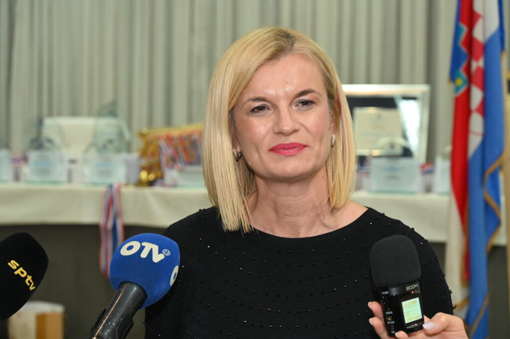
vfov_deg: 14.4
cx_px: 255
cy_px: 170
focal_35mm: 95
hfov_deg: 21.5
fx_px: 1345
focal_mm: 95
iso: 2800
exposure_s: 1/60
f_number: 6.3
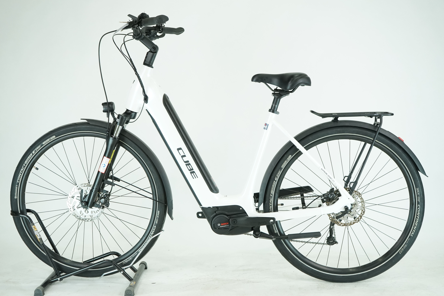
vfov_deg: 27.5
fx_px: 604
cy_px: 148
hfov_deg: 40.3
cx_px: 222
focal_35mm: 49
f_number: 5.6
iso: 1600
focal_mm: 49
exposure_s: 1/200
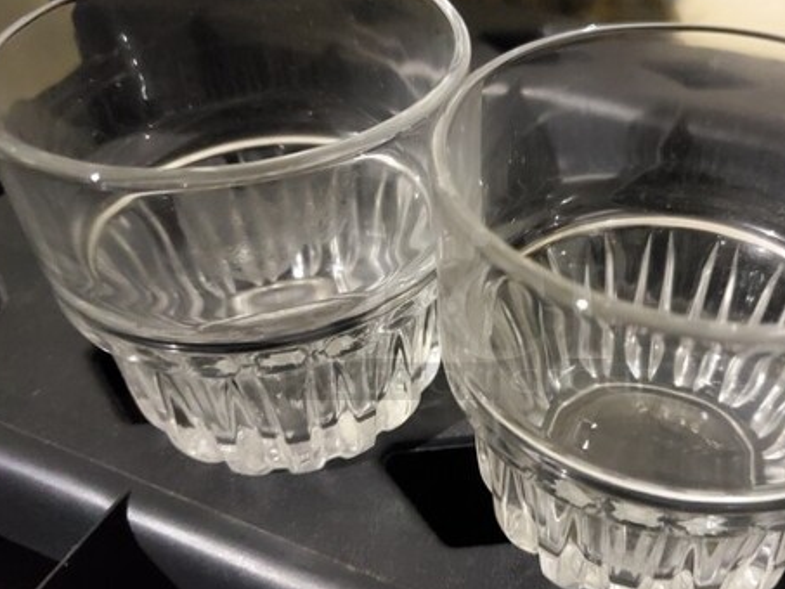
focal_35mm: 35
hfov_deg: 52.2
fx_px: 794
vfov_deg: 40.7
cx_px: 480
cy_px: 308
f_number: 1.5
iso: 1250
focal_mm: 4.3
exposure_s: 1/60
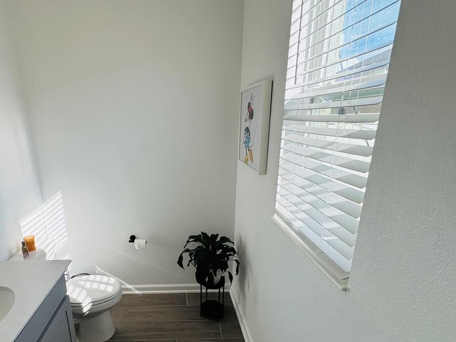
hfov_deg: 80.5
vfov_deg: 65.6
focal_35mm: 20
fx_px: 263
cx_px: 175
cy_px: 197
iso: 40
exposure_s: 1/366
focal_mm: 2.22
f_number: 2.2
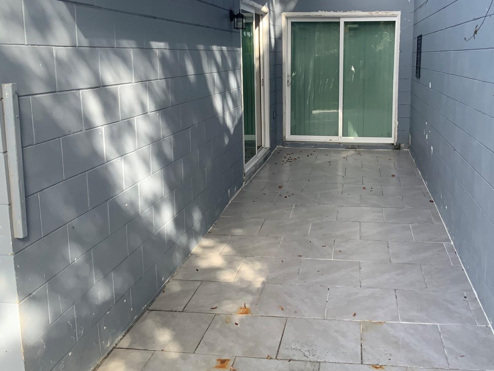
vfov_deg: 37.5
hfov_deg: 48.7
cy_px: 143
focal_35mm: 38
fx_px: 542
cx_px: 296
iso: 16
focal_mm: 3
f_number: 1.8
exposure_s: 1/353
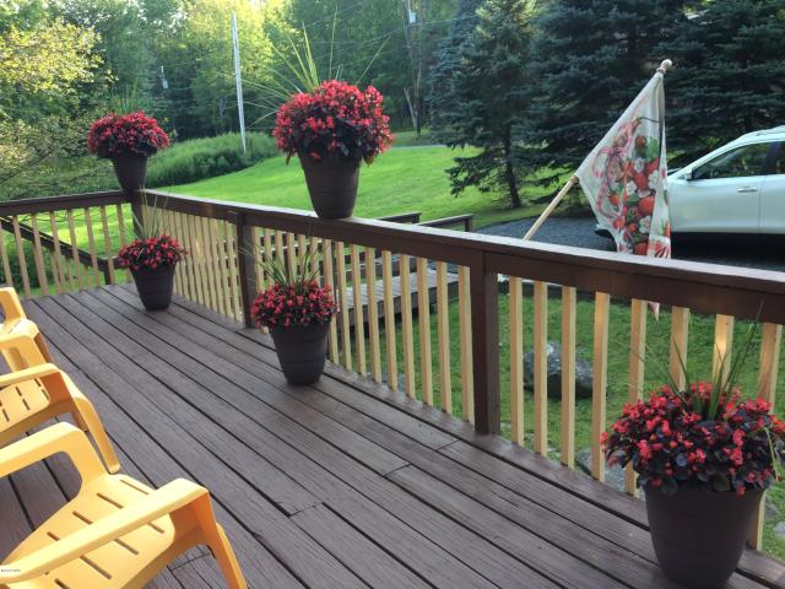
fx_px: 658
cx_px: 392
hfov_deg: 61.7
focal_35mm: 29
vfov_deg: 48.2
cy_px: 294
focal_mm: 4.15
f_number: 2.2
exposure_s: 1/120
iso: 40
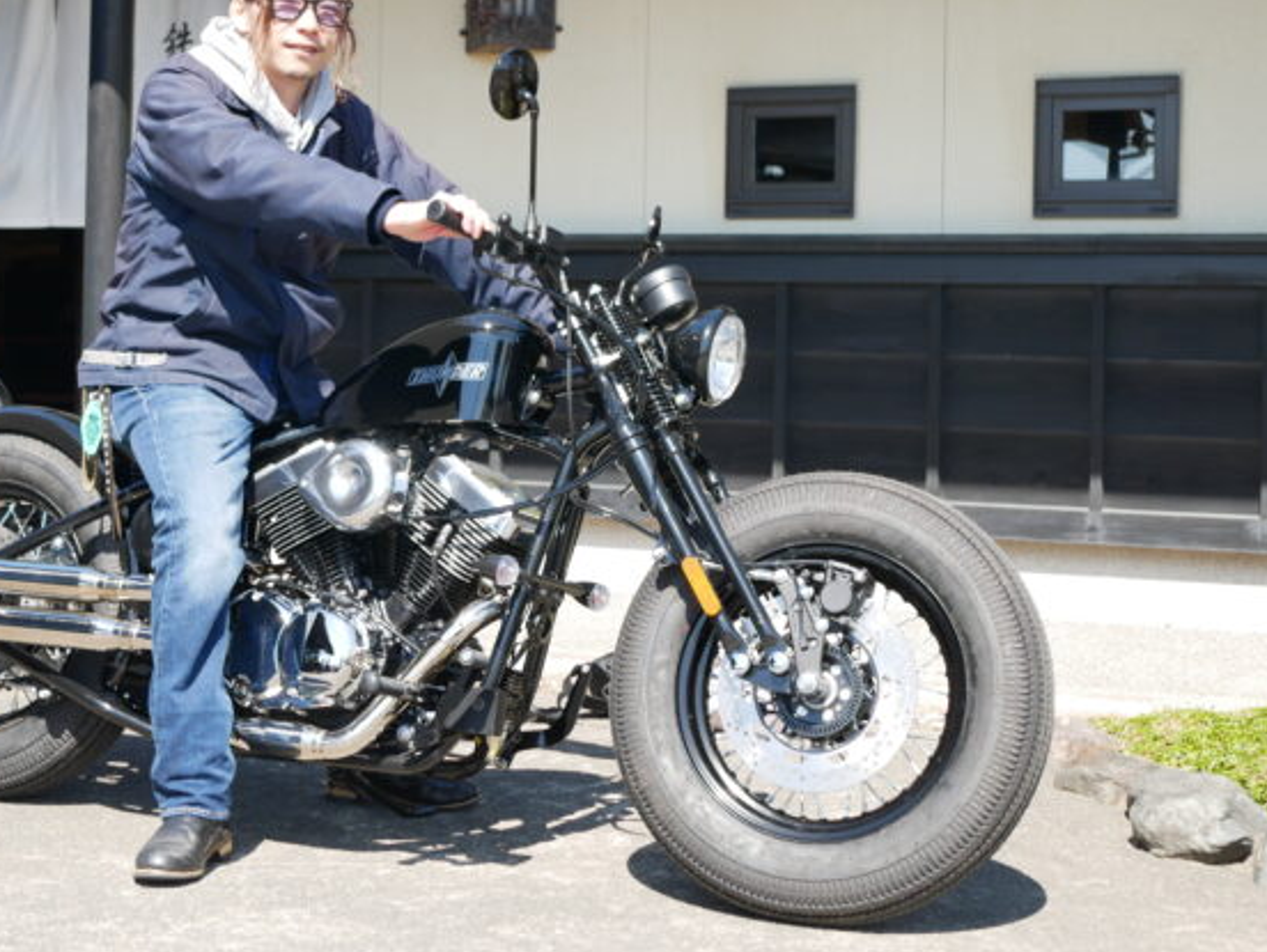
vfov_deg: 21.9
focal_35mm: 67
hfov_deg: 28.8
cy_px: 323
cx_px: 450
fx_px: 2454
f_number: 4.5
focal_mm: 25
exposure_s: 1/400
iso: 200
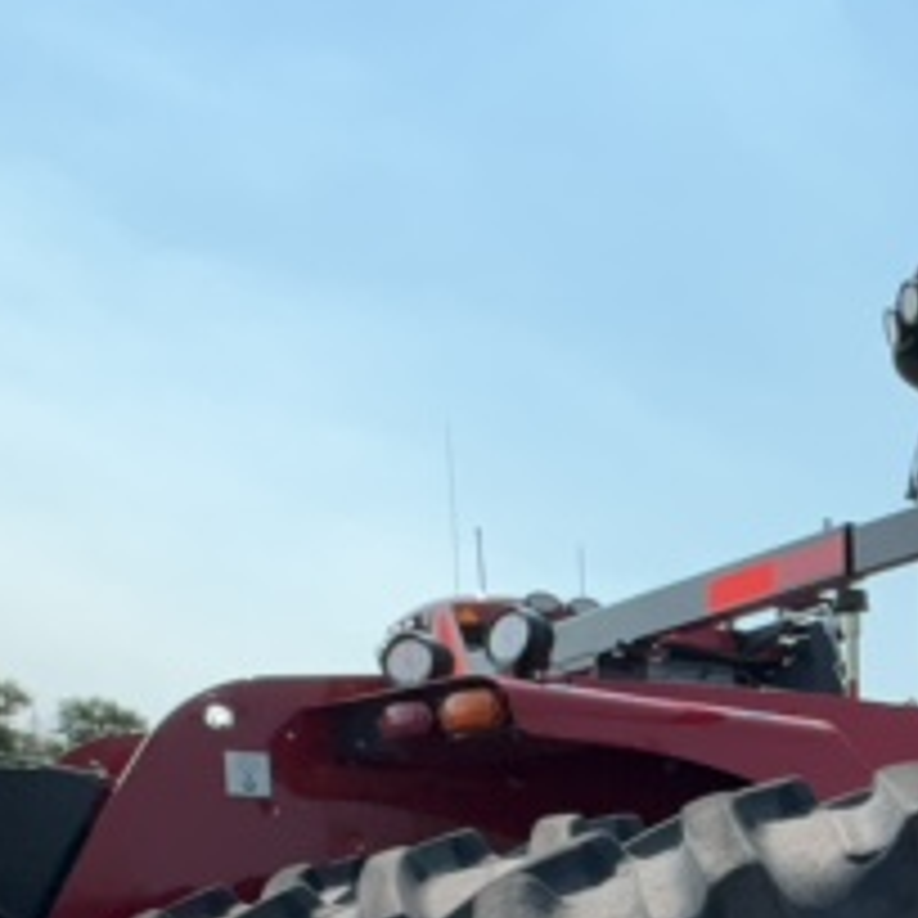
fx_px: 1860
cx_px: 1390
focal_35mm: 62
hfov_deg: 22.5
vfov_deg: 24.5
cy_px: 1161
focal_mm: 2.22
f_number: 2.2
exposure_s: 1/1435
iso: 40
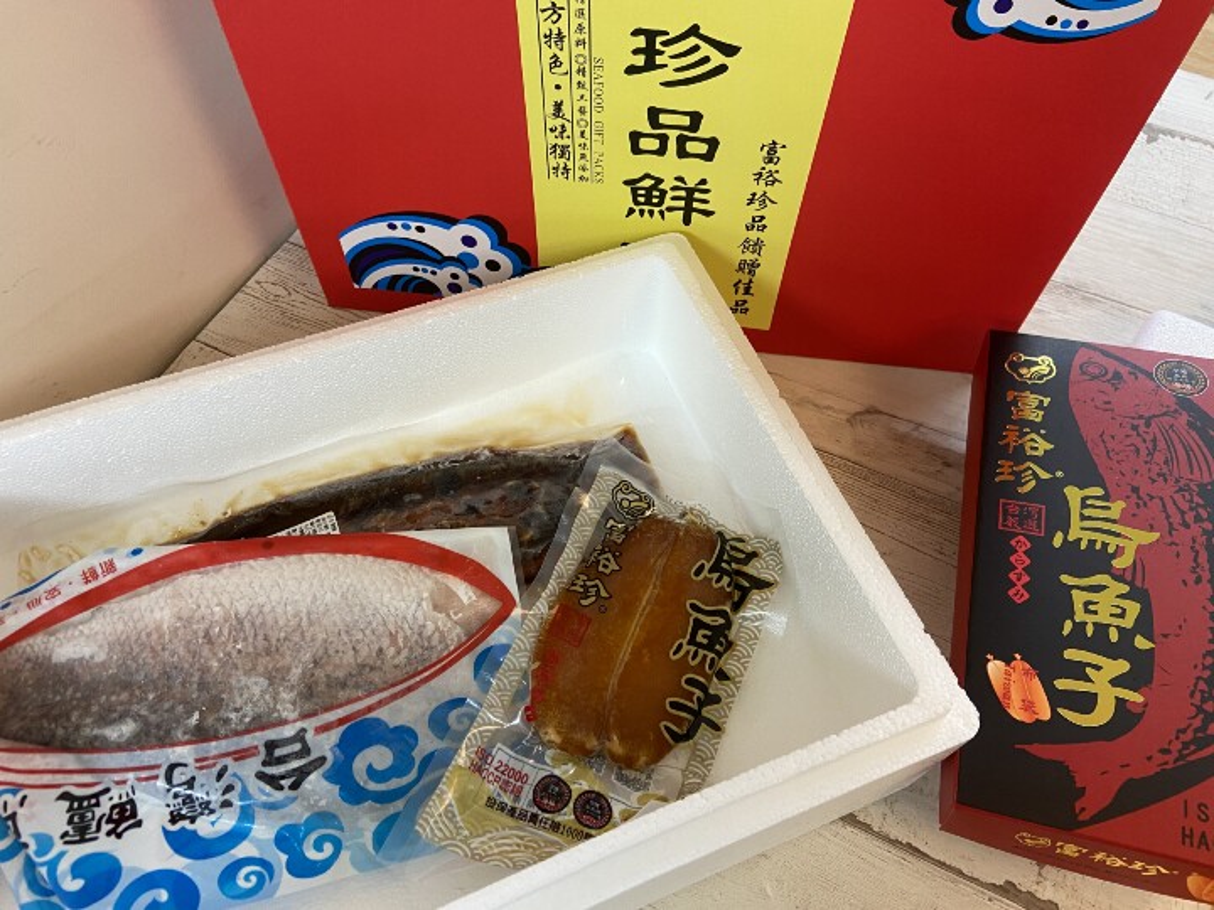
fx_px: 912
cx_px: 607
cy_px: 455
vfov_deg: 53.1
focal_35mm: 26
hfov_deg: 67.3
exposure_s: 1/60
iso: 100
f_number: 1.8
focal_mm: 4.25
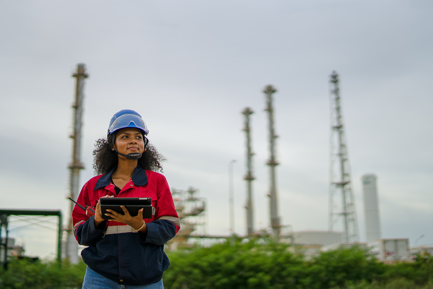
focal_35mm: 50
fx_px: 601
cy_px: 144
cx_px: 216
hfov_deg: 39.6
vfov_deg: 27.0
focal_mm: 50
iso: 100
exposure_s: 1/8000
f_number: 1.4
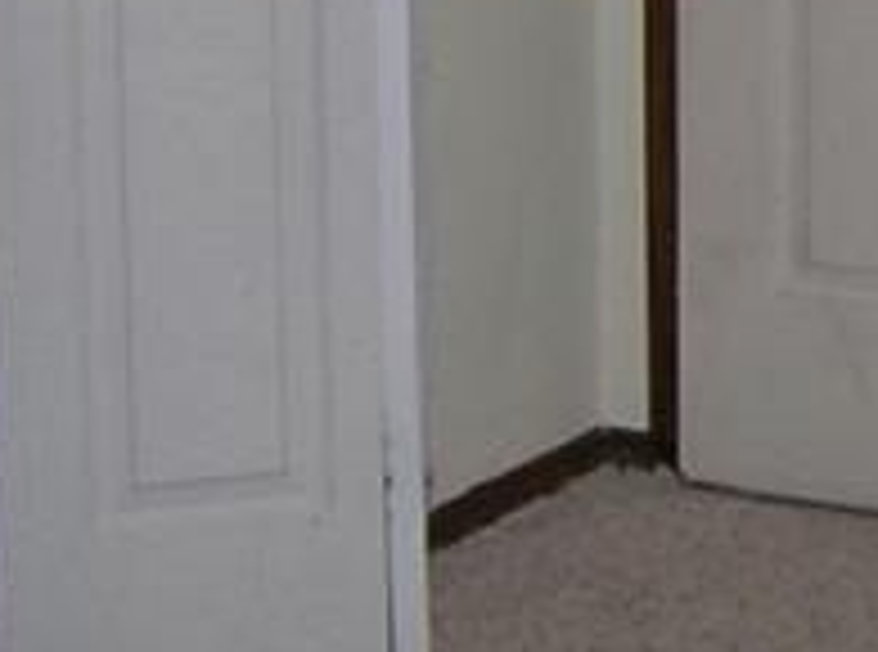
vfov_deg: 8.0
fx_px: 4526
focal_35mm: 179
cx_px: 1173
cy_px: -427
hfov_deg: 10.8
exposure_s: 1/60.1
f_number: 2.9
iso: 70
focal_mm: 5.7
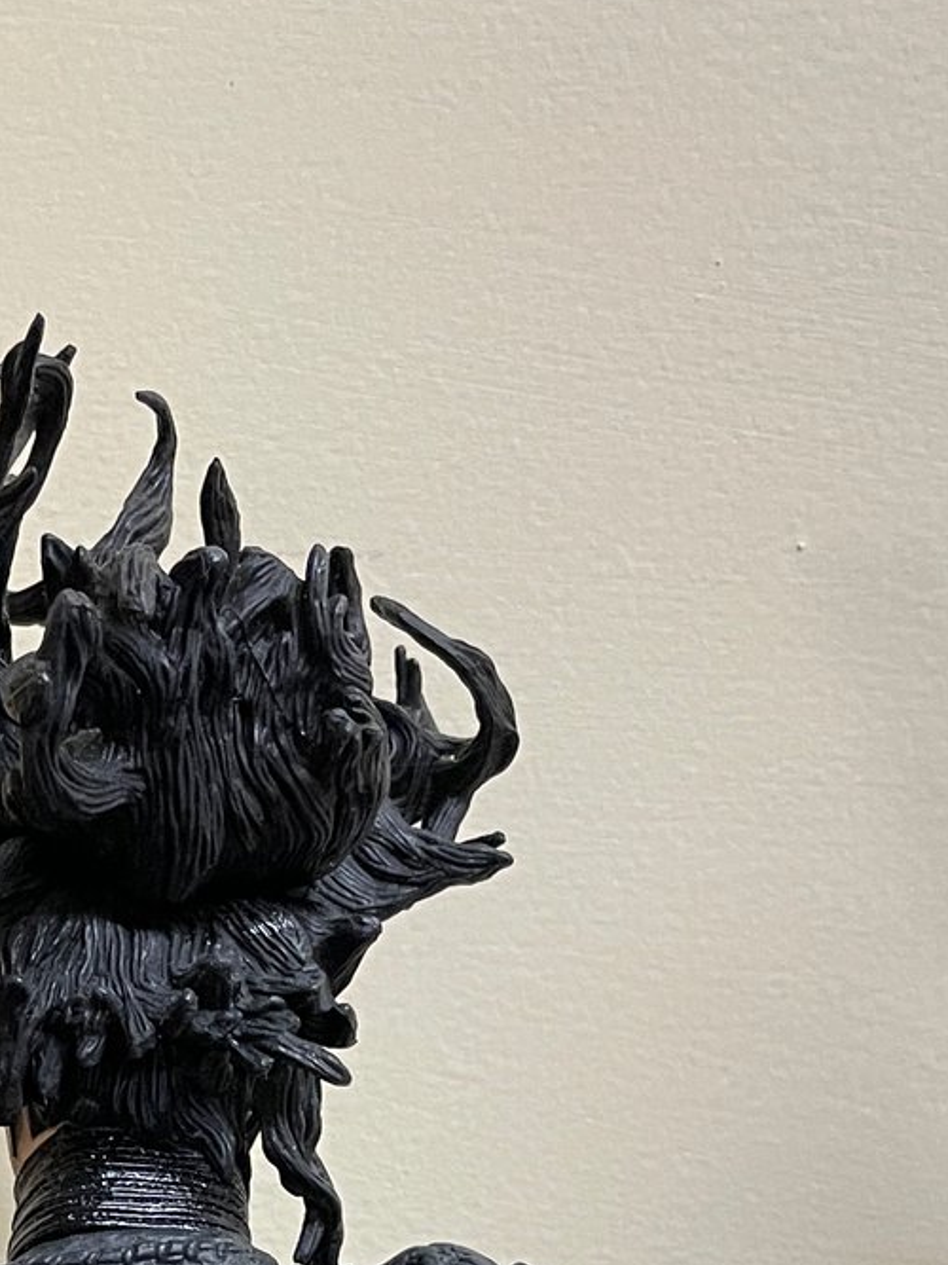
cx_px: -38
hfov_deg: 18.3
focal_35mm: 78
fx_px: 2849
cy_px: 1658
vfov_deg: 22.3
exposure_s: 1/60
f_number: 1.6
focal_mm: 4.2
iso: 160
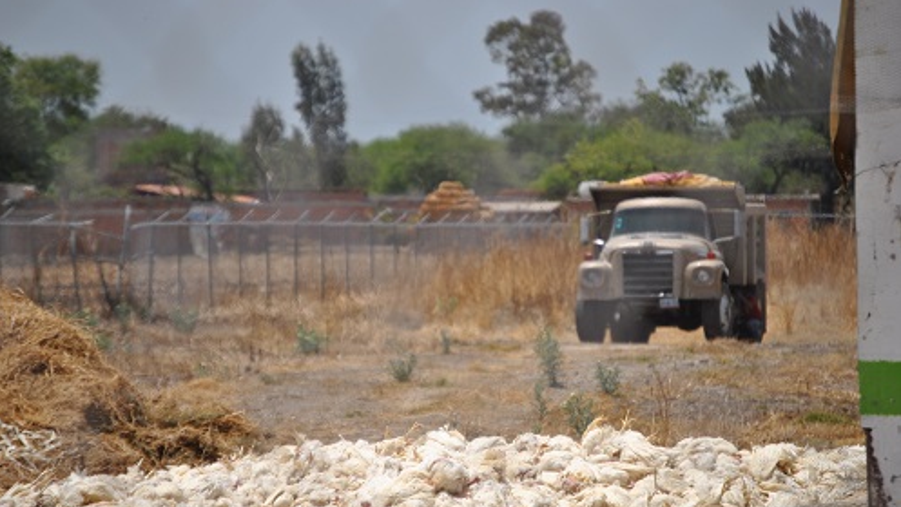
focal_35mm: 277
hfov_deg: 7.8
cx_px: 450
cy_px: 281
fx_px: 6609
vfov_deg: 4.4
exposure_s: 1/2000
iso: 200
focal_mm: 175
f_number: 5.3
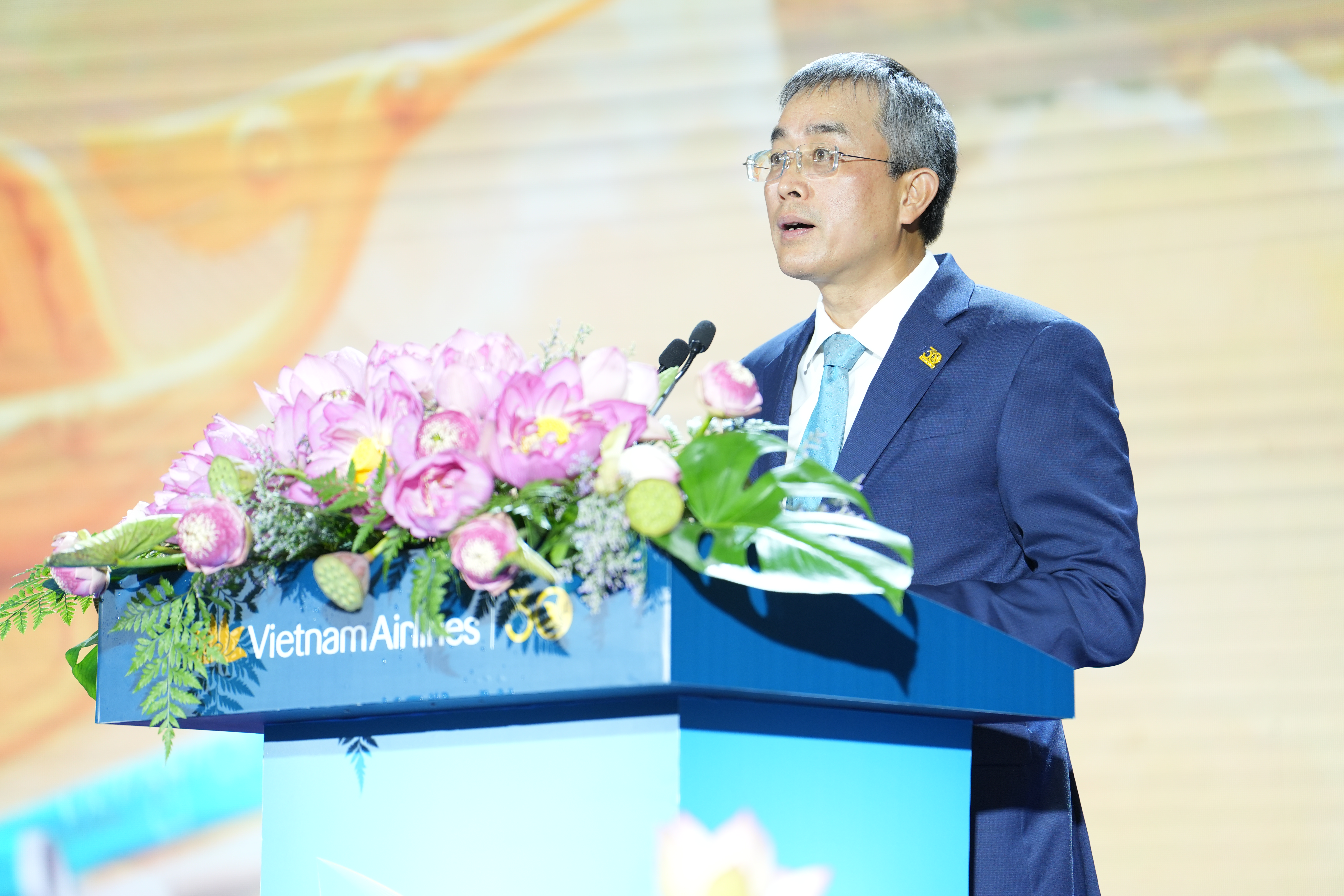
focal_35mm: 200
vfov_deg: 6.9
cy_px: 448
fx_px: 7466
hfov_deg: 10.3
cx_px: 672
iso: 1000
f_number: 3.2
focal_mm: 200
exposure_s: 1/160
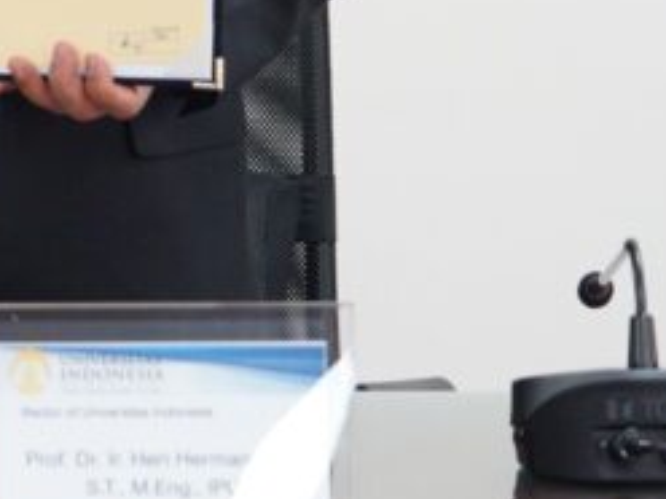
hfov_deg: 5.7
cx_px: -454
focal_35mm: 345
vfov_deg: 4.3
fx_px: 6638
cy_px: -349
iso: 1600
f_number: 4
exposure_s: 1/125
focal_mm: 58
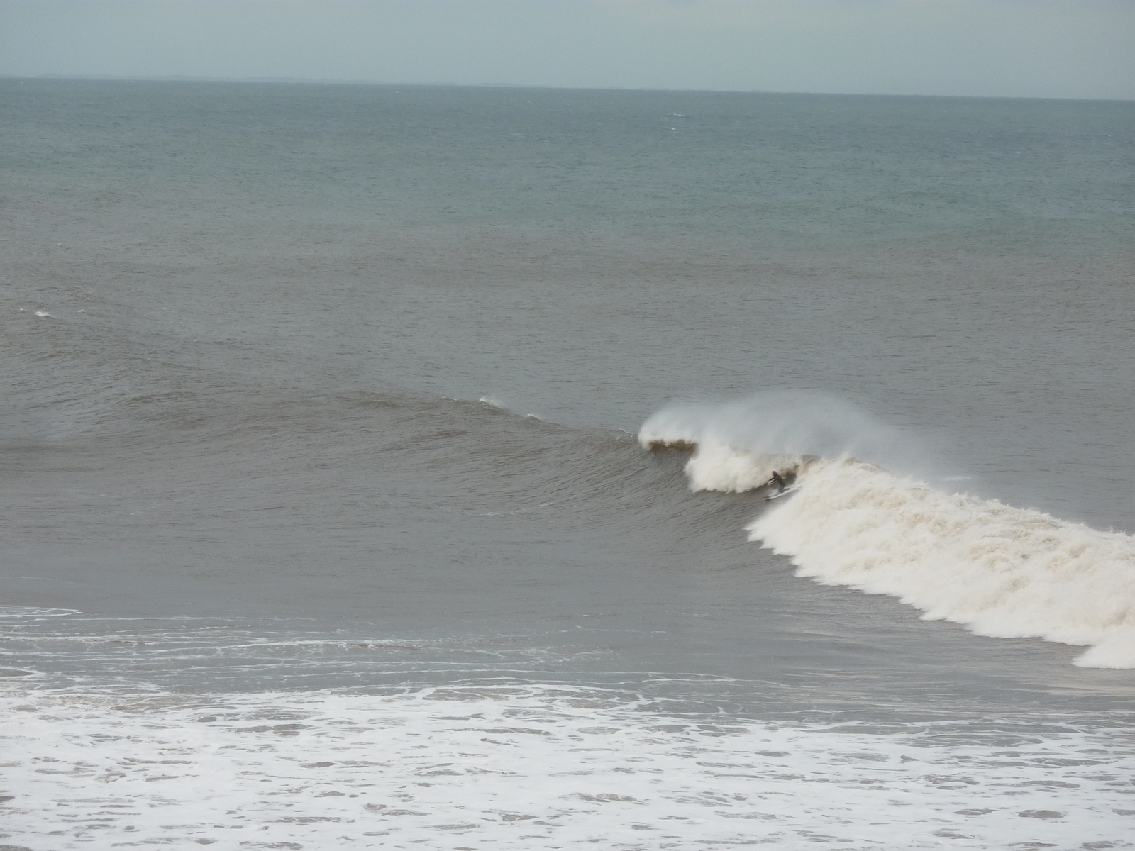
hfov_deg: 11.7
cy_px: 426
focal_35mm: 169
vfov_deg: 8.8
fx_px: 5541
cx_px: 568
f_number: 4.5
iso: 80
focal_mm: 27.8
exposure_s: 1/125
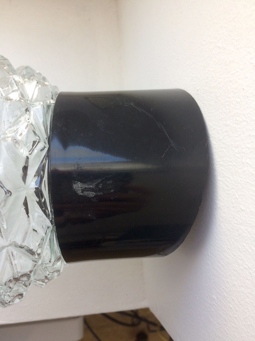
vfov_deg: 61.7
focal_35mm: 29
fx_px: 285
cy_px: 170
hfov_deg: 48.2
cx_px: 128
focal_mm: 4.15
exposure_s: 1/50
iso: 50
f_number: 2.2
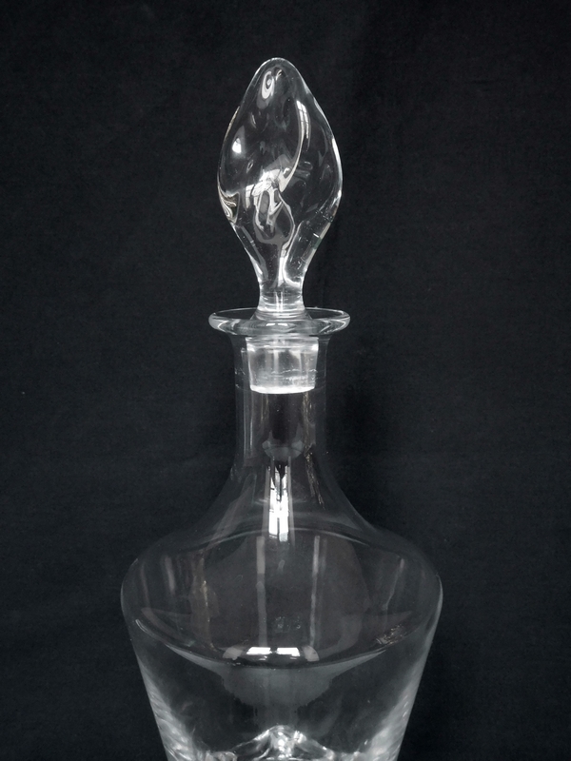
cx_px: 286
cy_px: 380
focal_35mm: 35
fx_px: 770
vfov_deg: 52.6
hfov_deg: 40.7
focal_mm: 6.2
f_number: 3.8
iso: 400
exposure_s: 1/10
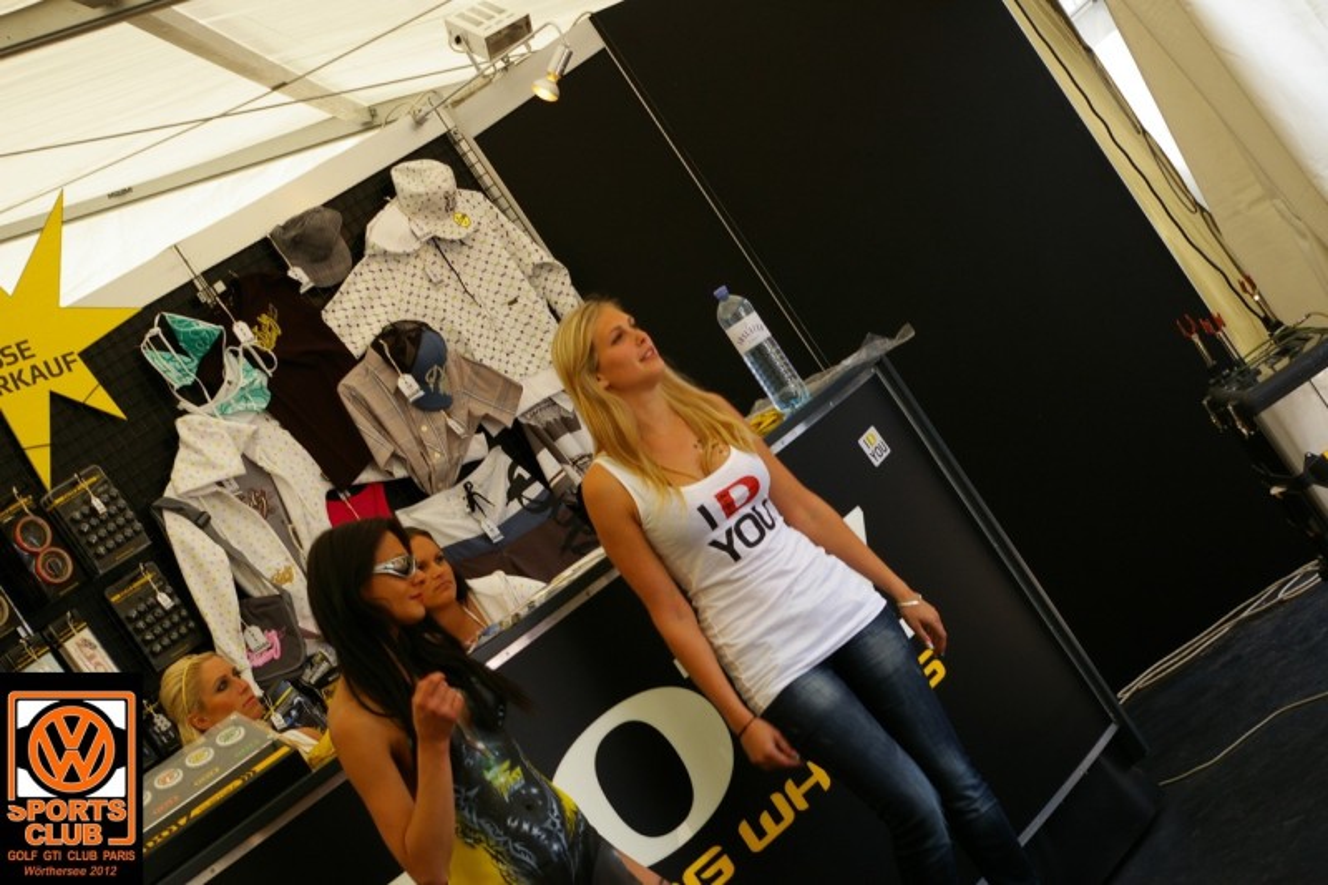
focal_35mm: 82
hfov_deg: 24.6
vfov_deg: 16.5
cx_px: 664
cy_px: 442
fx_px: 3043
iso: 200
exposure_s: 1/90
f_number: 8
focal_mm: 55
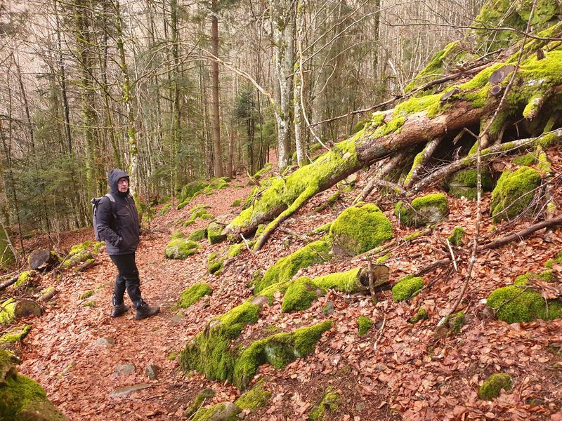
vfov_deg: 53.1
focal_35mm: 26
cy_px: 210
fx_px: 422
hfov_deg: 67.3
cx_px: 281
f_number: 1.5
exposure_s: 1/34
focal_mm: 4.3
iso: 250
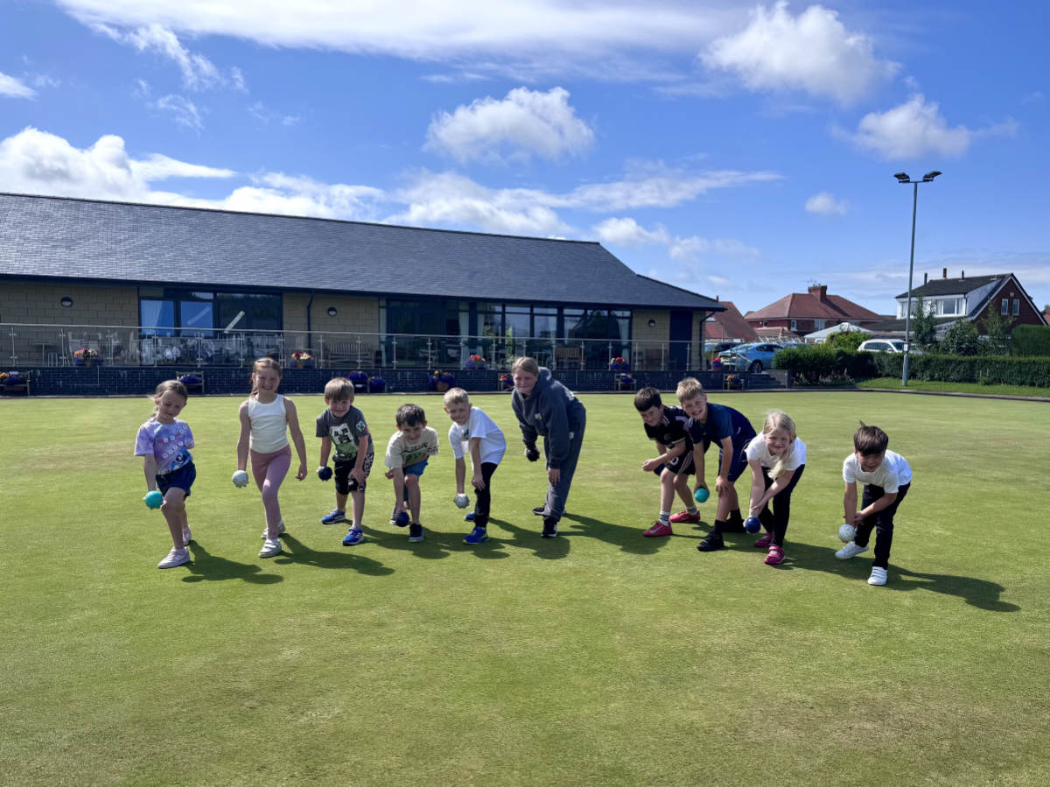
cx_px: 525
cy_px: 394
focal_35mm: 24
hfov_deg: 71.6
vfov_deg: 56.8
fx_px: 728
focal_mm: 6.8
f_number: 1.8
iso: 80
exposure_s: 1/5814
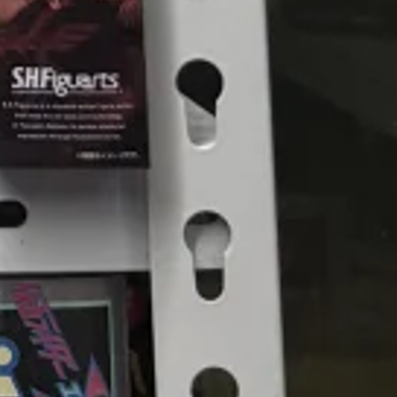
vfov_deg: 6.8
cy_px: -908
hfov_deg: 6.9
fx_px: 2906
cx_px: -847
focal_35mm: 224
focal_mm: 6.76
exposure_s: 1/100
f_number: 1.78
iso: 64
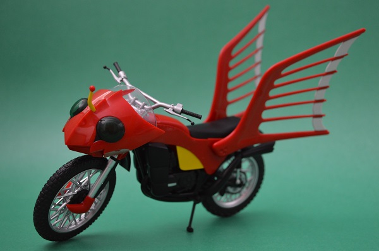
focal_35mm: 51
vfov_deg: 26.4
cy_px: 126
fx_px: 536
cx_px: 190
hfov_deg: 38.9
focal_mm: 34
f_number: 5
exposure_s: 1/25
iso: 800
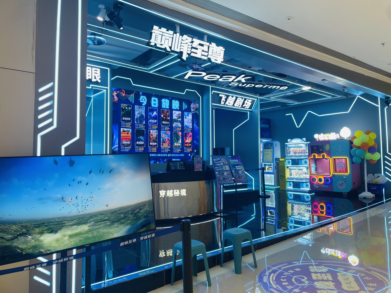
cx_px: 196
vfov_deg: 53.1
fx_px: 294
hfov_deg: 67.3
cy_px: 146
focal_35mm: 26
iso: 80
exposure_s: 1/100
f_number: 1.6
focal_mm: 4.2
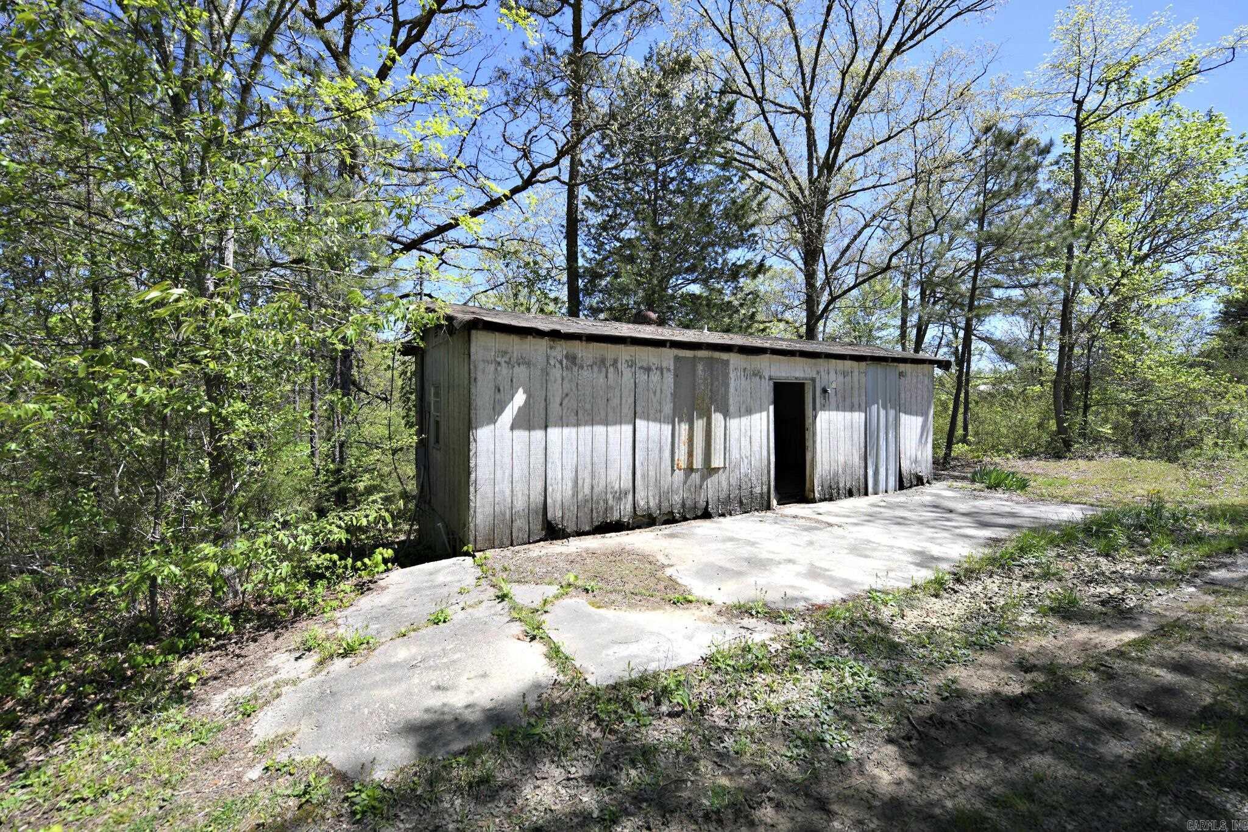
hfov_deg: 104.3
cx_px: 624
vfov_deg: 81.2
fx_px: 485
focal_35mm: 14
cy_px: 416
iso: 64
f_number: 6.3
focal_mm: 14
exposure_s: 1/160
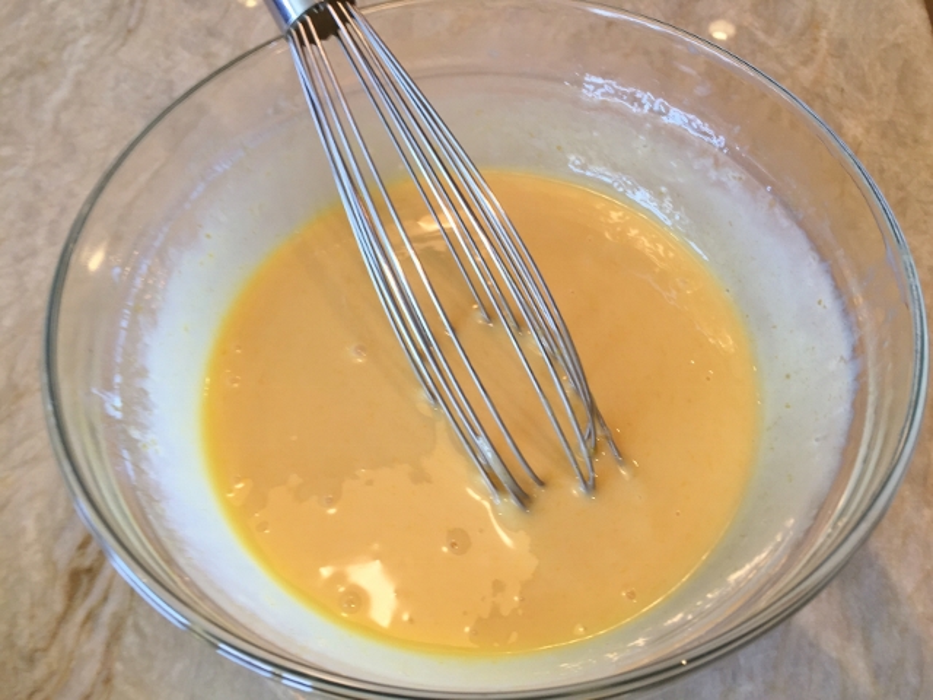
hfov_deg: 61.7
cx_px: 466
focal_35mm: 29
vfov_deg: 48.2
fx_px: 782
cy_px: 350
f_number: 2.2
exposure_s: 1/60
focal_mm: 4.15
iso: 32
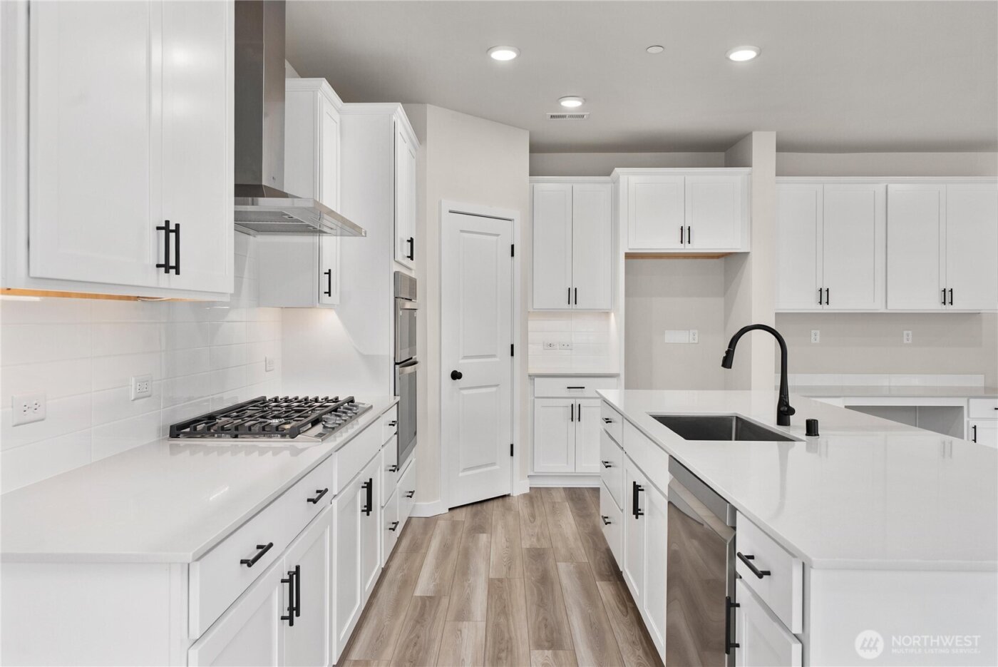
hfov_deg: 73.7
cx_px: 499
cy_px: 334
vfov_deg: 53.2
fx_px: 666
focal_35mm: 24
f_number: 7.1
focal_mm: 24
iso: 1000
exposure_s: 1/13
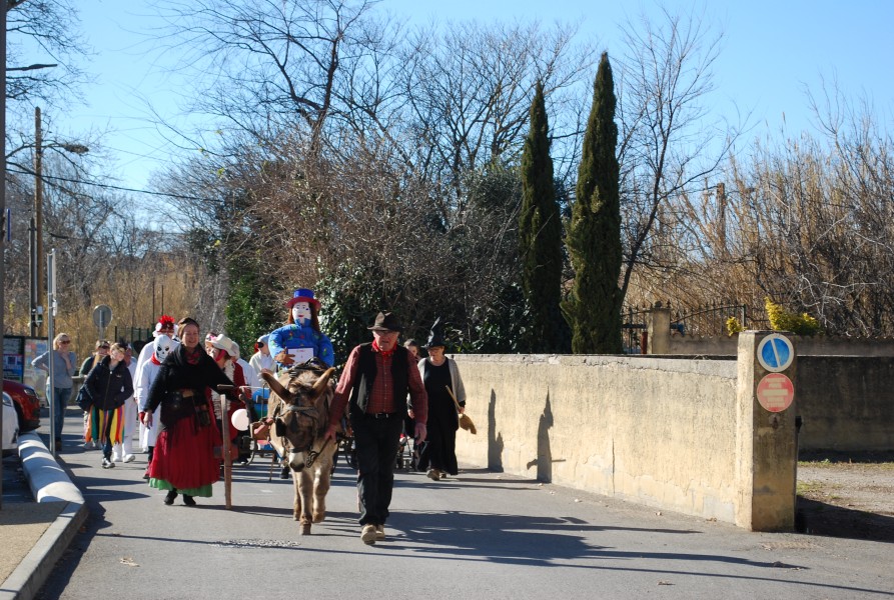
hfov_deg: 24.6
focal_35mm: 82
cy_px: 300
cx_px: 447
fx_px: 2054
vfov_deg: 16.6
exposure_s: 1/160
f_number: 6.3
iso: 100
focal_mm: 55
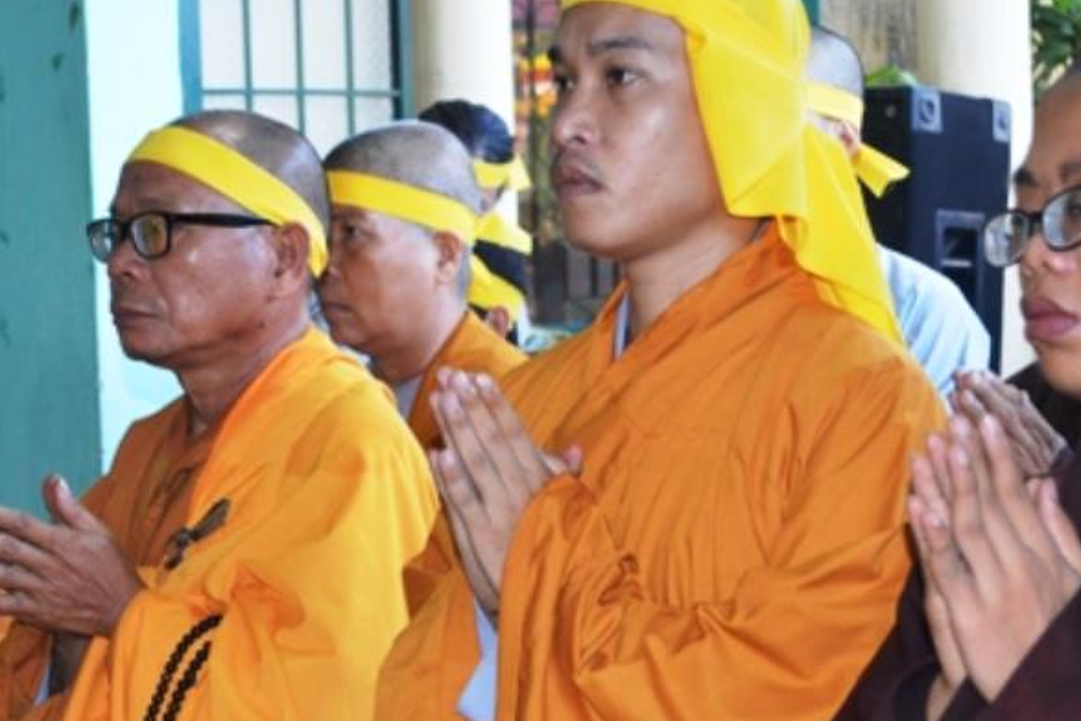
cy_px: 497
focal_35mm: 89
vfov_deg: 15.3
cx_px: 474
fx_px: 2673
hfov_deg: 22.9
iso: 1400
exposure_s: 1/60
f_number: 5
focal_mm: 34
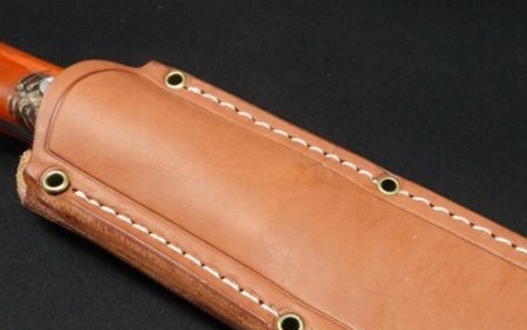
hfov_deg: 47.8
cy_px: 290
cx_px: 324
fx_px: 589
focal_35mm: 41
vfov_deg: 30.1
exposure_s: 1/30
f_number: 11
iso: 1600
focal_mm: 9
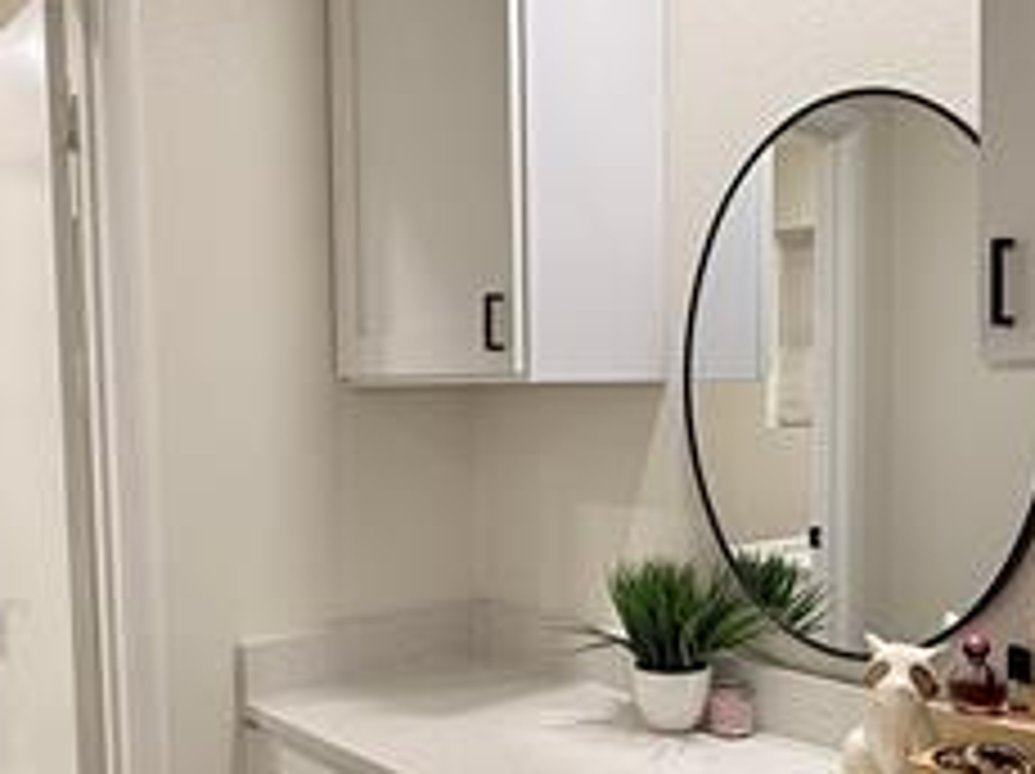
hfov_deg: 47.9
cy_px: 454
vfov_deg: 36.7
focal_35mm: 39
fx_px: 1165
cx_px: 504
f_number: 2.2
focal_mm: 2.22
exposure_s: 1/120
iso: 160
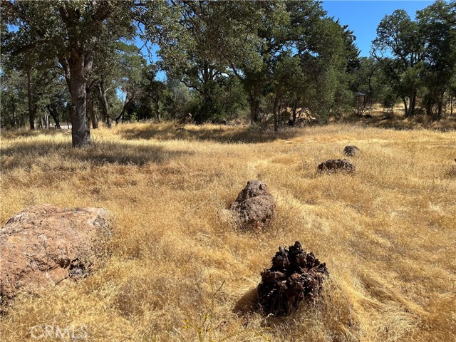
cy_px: 171
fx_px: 316
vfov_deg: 56.8
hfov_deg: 71.6
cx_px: 228
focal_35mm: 24
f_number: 1.78
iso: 80
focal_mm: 6.86
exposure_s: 1/4348
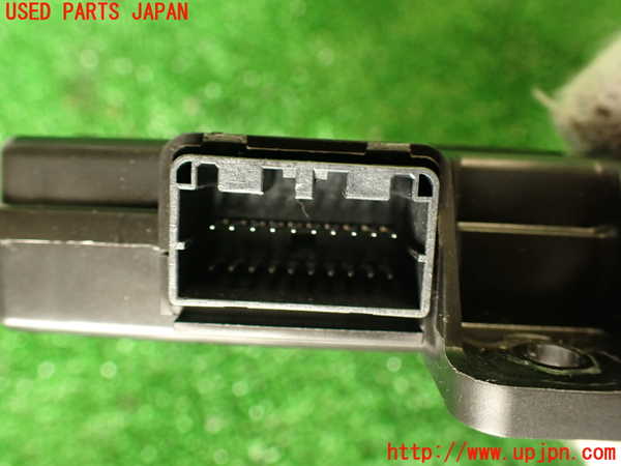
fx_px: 538
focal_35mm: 30
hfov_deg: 60.0
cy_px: 233
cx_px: 310
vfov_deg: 46.8
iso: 250
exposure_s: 1/30
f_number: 2.3
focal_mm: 5.4
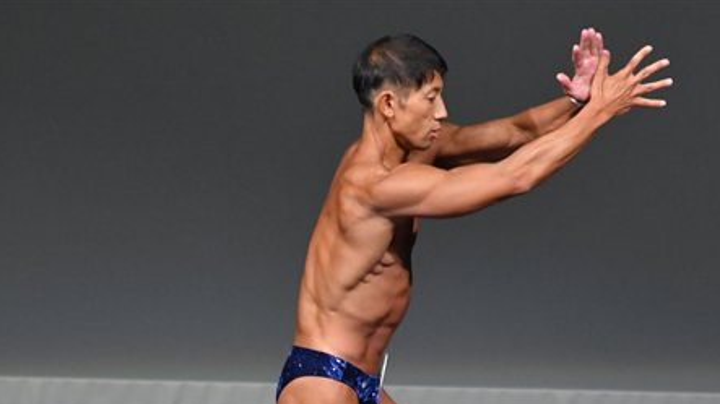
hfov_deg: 3.1
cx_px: 415
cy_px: 417
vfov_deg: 1.8
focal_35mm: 687
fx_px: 13114
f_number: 5.6
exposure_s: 1/400
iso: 4000
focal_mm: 250
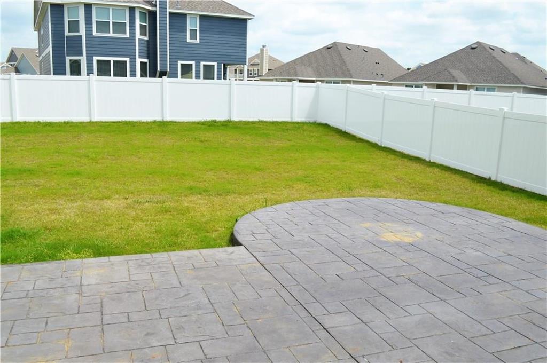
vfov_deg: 39.9
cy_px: 182
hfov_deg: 57.3
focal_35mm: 33
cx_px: 274
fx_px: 501
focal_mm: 22
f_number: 7.1
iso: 100
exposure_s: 1/250
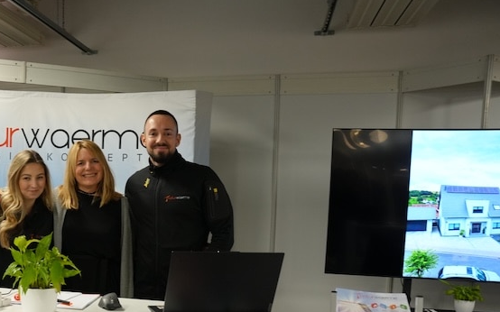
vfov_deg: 27.3
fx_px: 629
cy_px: 254
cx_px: 57
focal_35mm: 46
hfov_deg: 40.3
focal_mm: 25.1
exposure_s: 1/160
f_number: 4
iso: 2000
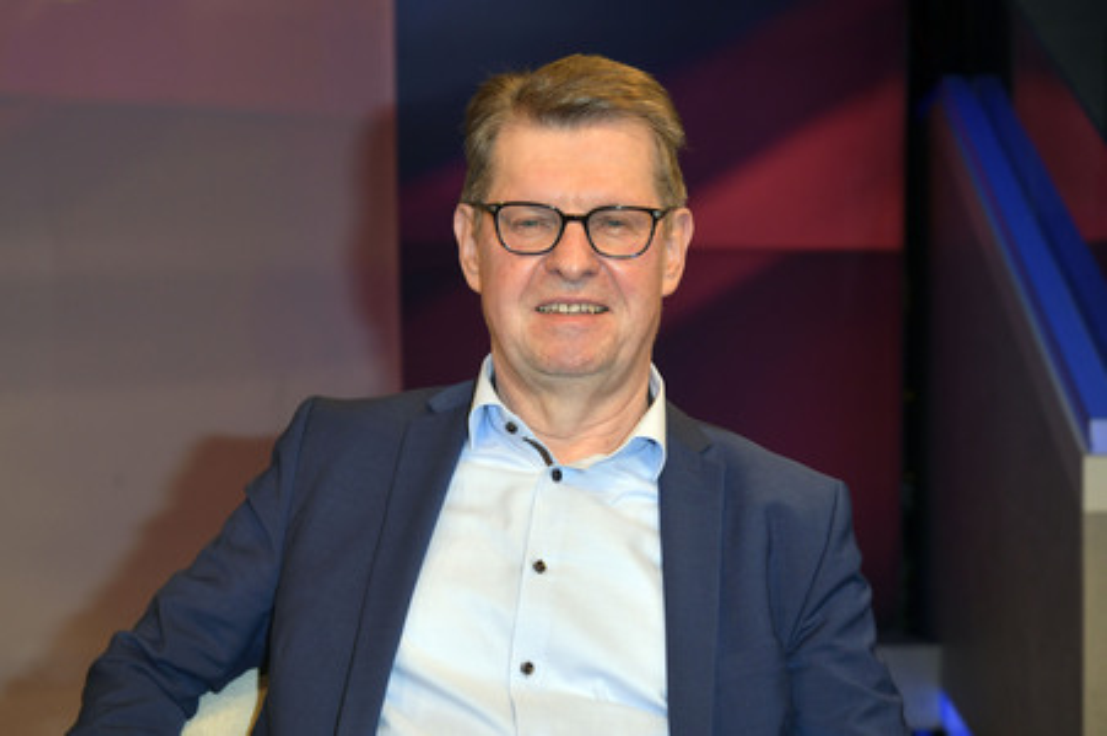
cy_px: 368
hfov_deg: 28.9
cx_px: 554
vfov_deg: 19.4
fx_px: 2151
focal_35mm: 70
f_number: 5.6
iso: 1000
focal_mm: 70
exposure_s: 1/200
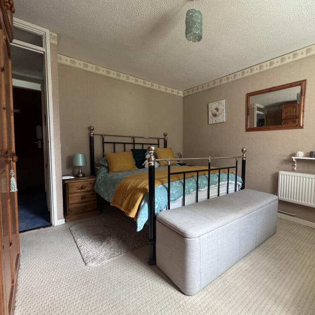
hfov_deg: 81.7
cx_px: 205
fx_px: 175
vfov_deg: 83.9
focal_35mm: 17
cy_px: 162
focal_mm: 2.22
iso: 400
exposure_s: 1/60
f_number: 2.2
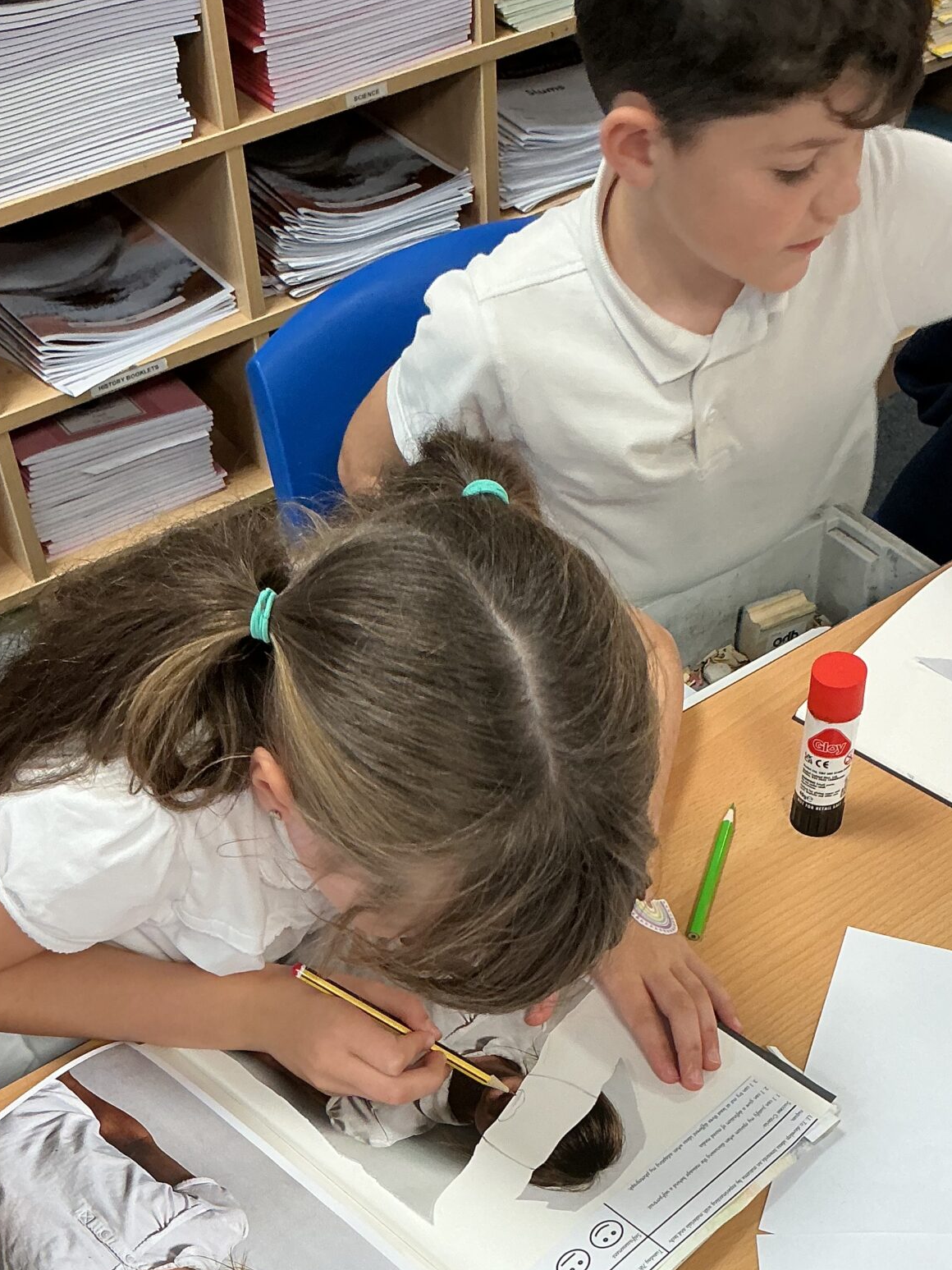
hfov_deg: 30.3
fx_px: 1760
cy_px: 1014
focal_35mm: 48
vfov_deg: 38.2
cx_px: 490
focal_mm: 3
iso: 64
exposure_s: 1/60
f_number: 1.8
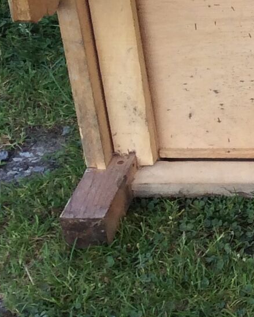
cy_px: 22
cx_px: 573
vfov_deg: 13.0
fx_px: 1381
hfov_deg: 9.5
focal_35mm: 147
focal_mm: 3.3
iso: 32
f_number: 2.4
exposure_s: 1/203
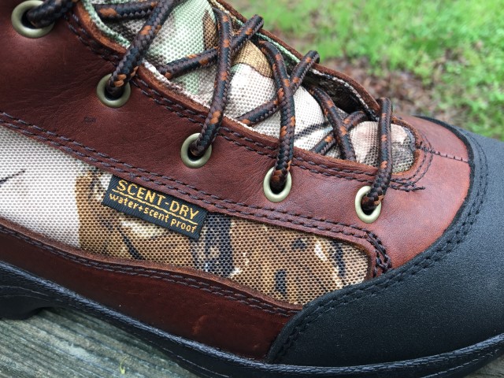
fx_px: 422
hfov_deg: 61.7
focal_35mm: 29
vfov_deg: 48.2
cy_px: 189
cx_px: 252
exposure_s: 1/120
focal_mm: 4.15
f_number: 2.2
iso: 32
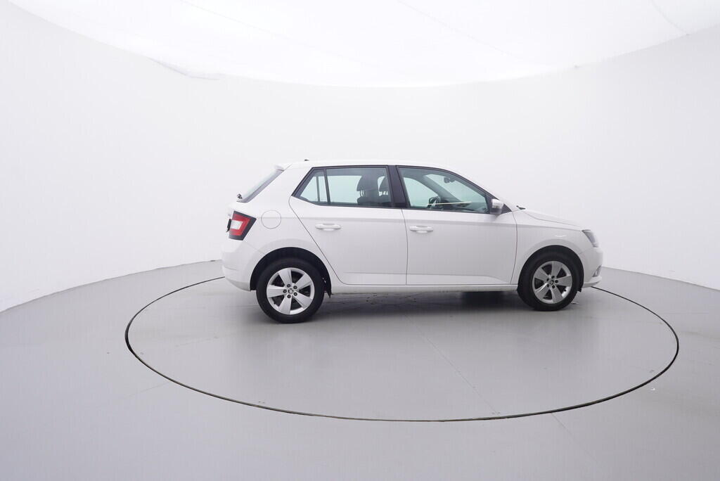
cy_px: 240
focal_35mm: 22
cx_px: 360
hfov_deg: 77.3
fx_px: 450
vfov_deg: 56.2
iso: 200
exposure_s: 1/80
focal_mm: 15
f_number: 5
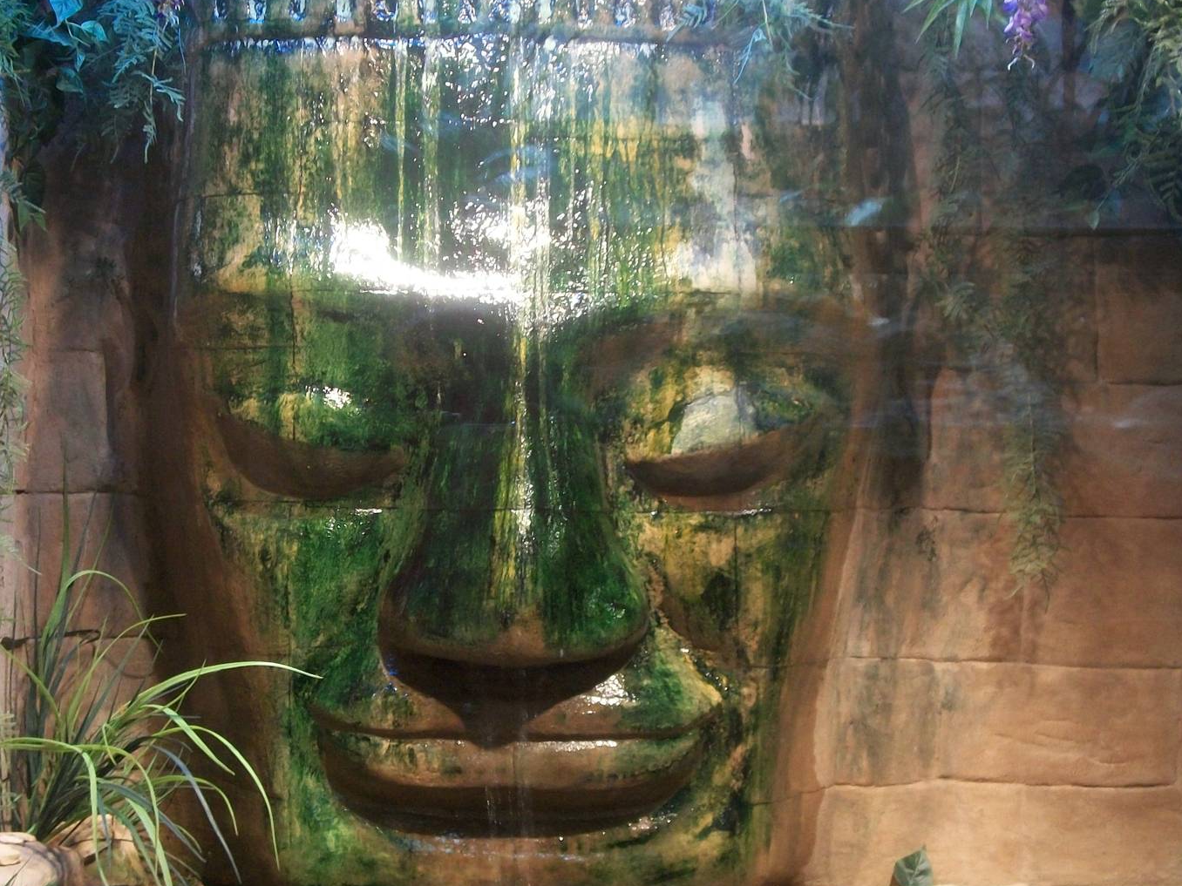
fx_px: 2015
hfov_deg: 32.6
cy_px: 429
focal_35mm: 59
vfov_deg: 24.8
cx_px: 487
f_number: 3.6
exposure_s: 1/8
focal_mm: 8.8
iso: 200
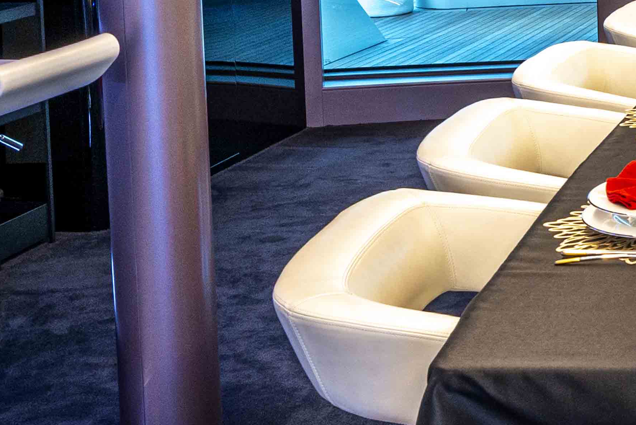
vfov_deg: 18.2
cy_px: 192
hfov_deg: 22.7
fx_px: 1325
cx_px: 921
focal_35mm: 75
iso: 400
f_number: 9
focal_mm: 18
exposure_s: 1/4
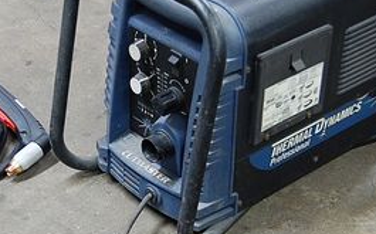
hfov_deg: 23.0
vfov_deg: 14.5
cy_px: 150
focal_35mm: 90
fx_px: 921
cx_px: 142
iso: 500
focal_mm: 26
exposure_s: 1/30
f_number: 4.2
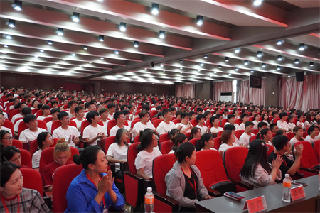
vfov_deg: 43.6
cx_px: 160
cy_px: 106
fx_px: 267
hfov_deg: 61.9
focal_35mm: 30
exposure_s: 1/160
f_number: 4
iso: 4000
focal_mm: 20
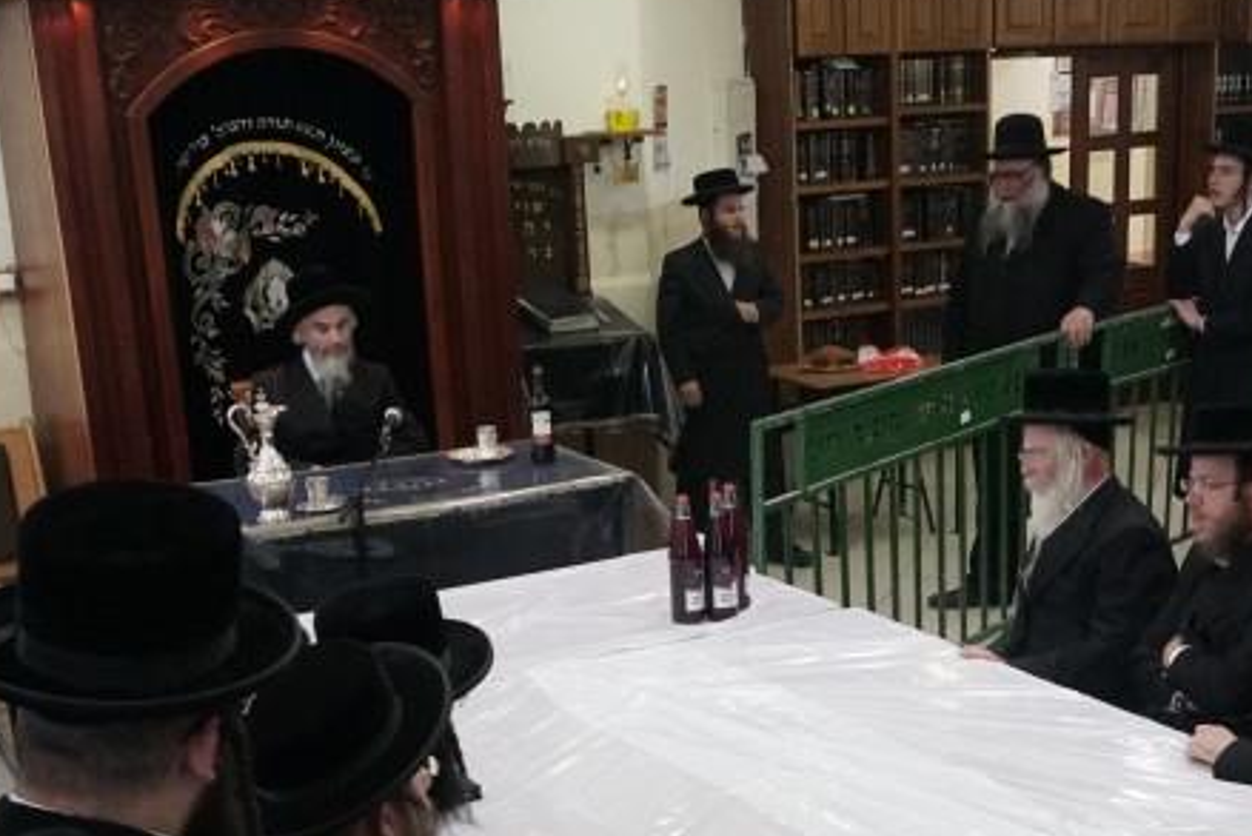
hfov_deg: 35.5
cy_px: 749
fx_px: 1948
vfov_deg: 23.6
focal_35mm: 56
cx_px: 736
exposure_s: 1/200
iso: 3200
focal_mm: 16
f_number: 5.6
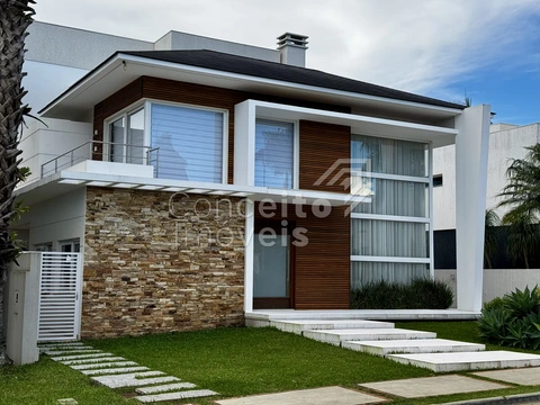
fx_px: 749
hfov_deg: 39.7
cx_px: 270
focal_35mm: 48
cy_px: 202
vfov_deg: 30.3
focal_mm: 6.76
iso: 64
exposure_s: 1/1076
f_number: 1.78
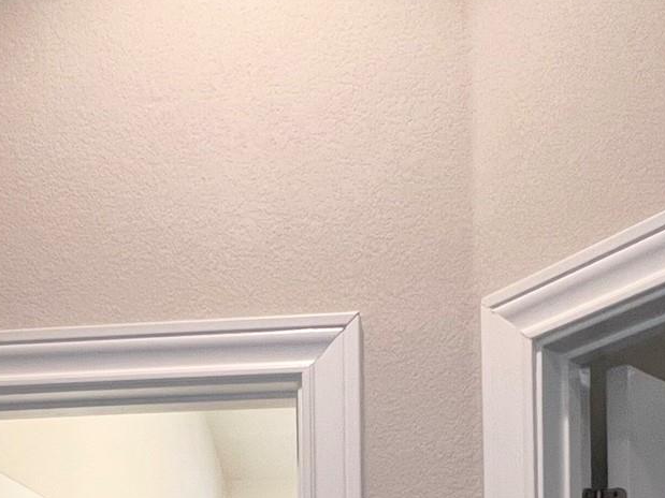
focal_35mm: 43
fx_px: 826
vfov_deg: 26.4
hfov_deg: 43.9
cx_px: 335
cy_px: 707
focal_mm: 1.57
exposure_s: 1/60
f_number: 1.8
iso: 160
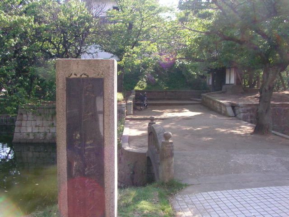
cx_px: 144
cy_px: 108
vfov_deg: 38.7
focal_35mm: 37
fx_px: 309
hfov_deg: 50.1
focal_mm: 5.7
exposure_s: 1/80
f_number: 2.8
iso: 100
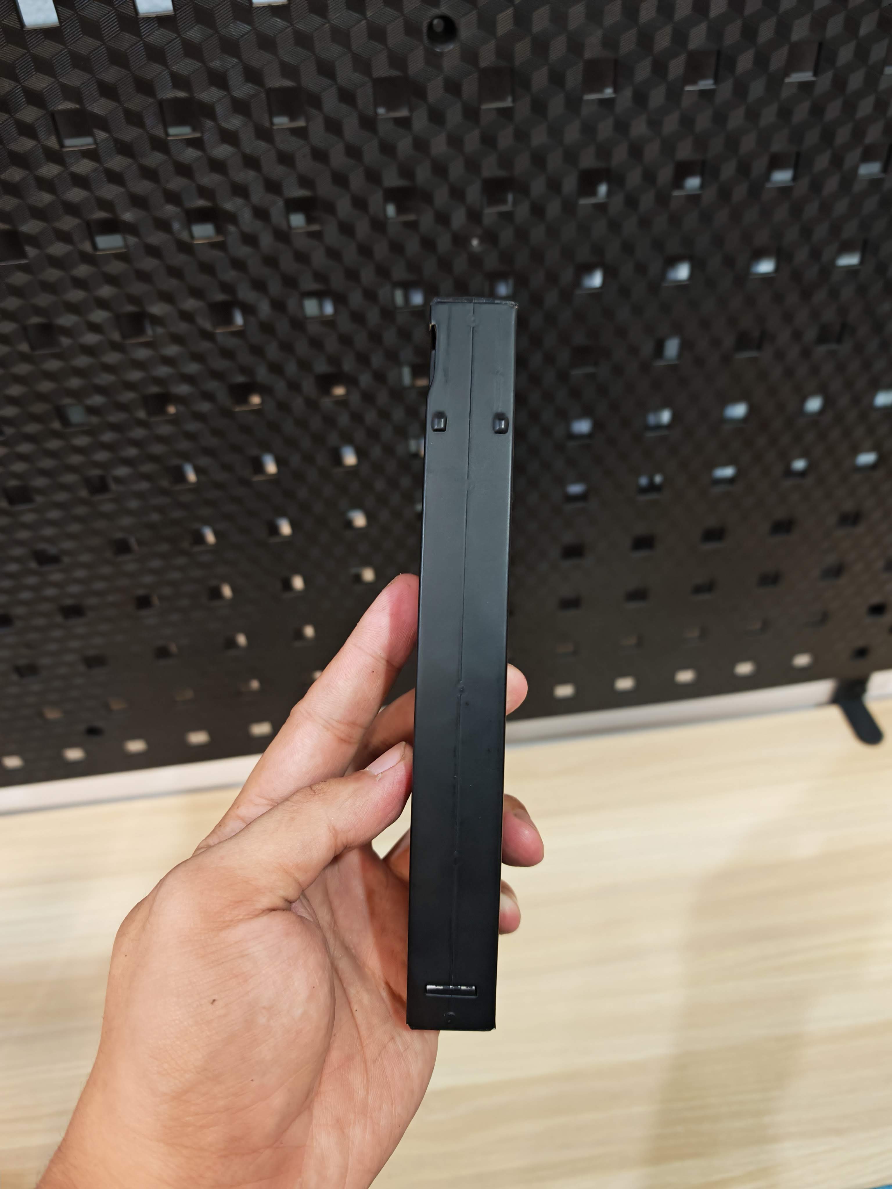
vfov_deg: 71.6
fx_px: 825
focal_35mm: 24
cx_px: 446
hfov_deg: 56.8
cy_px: 594
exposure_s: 1/25
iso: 250
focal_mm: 6.83
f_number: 2
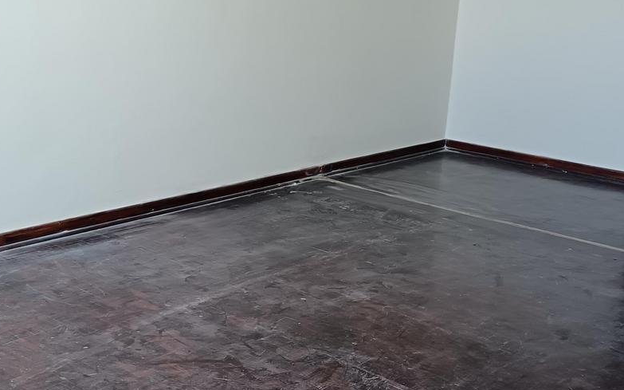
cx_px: 307
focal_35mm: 52
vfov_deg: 24.8
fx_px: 884
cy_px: 211
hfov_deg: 38.9
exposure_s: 1/100
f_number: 1.75
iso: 536
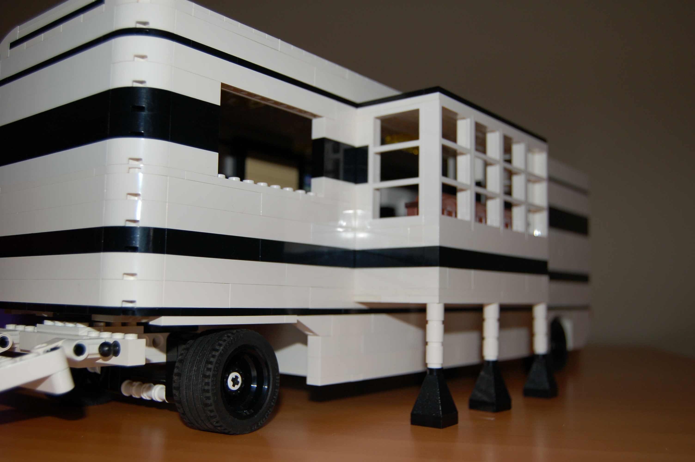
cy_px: 231
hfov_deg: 55.1
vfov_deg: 38.3
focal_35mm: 34
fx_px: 665
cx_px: 348
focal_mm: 23
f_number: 3.8
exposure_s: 1/60
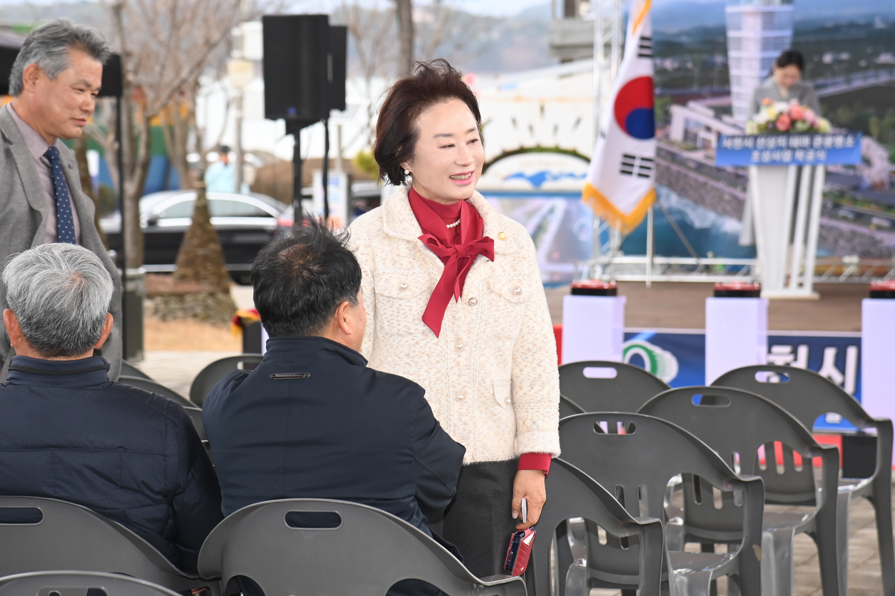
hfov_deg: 17.1
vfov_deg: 11.4
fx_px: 2983
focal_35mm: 120
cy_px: 298
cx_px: 448
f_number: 6.3
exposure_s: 1/250
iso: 400
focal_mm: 120
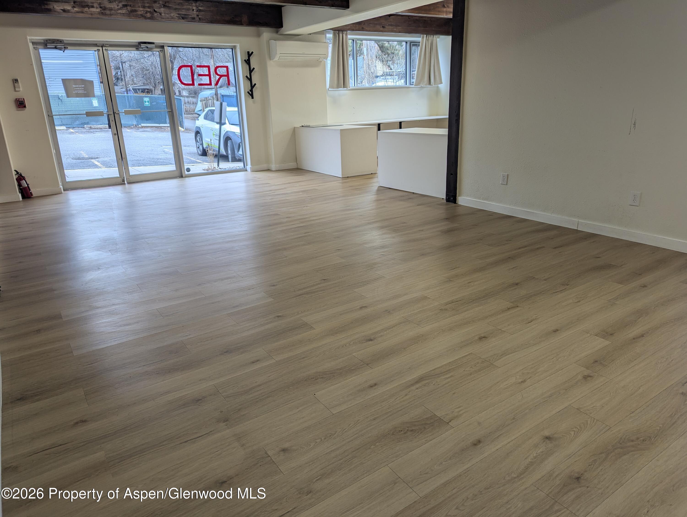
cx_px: 344
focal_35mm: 24
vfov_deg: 56.9
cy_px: 258
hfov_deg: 71.5
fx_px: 477
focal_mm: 6.81
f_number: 1.85
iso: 46
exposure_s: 1/120
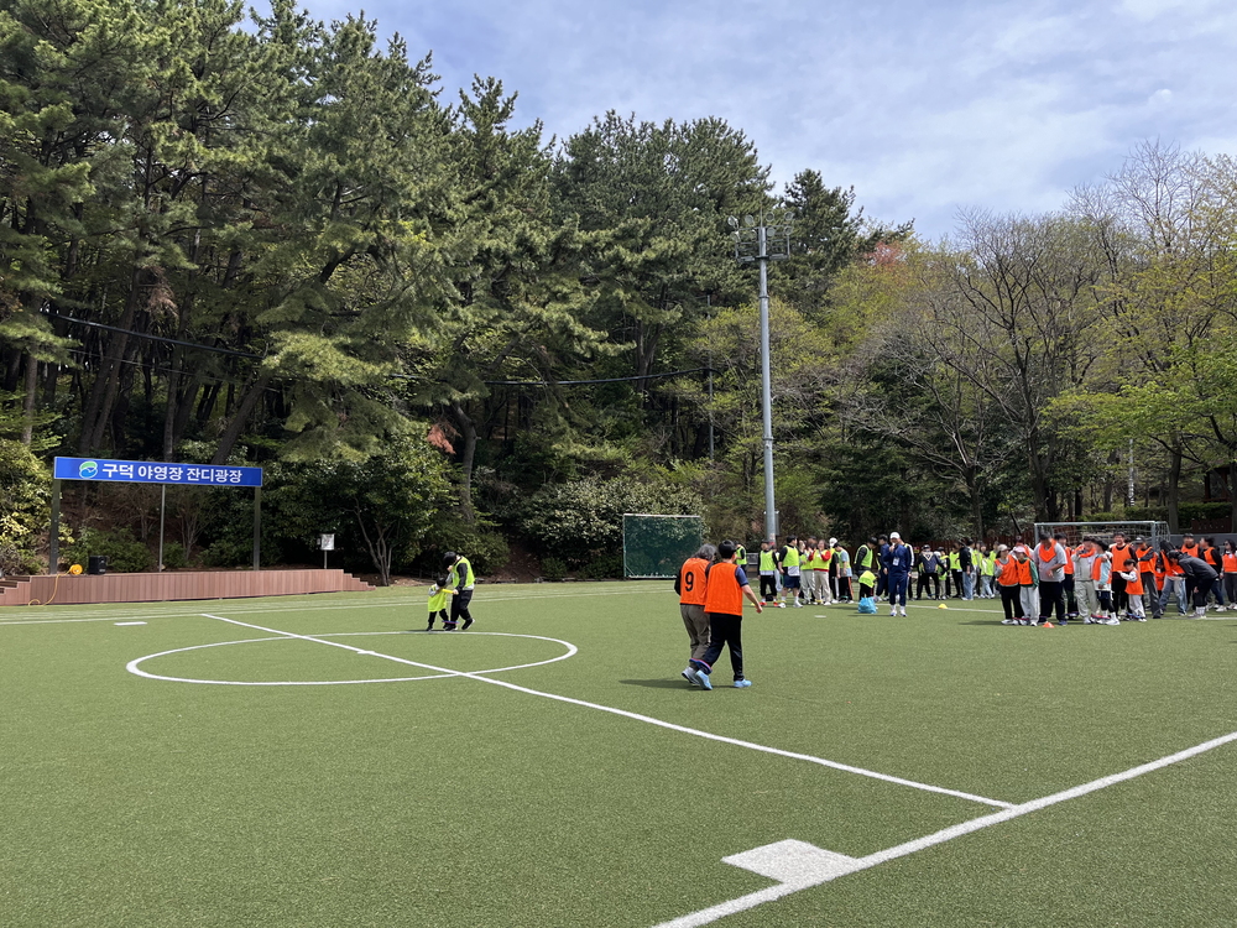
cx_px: 618
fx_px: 929
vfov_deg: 53.1
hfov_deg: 67.3
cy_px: 464
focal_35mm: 26
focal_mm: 5.1
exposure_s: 1/1355
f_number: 1.6
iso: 50
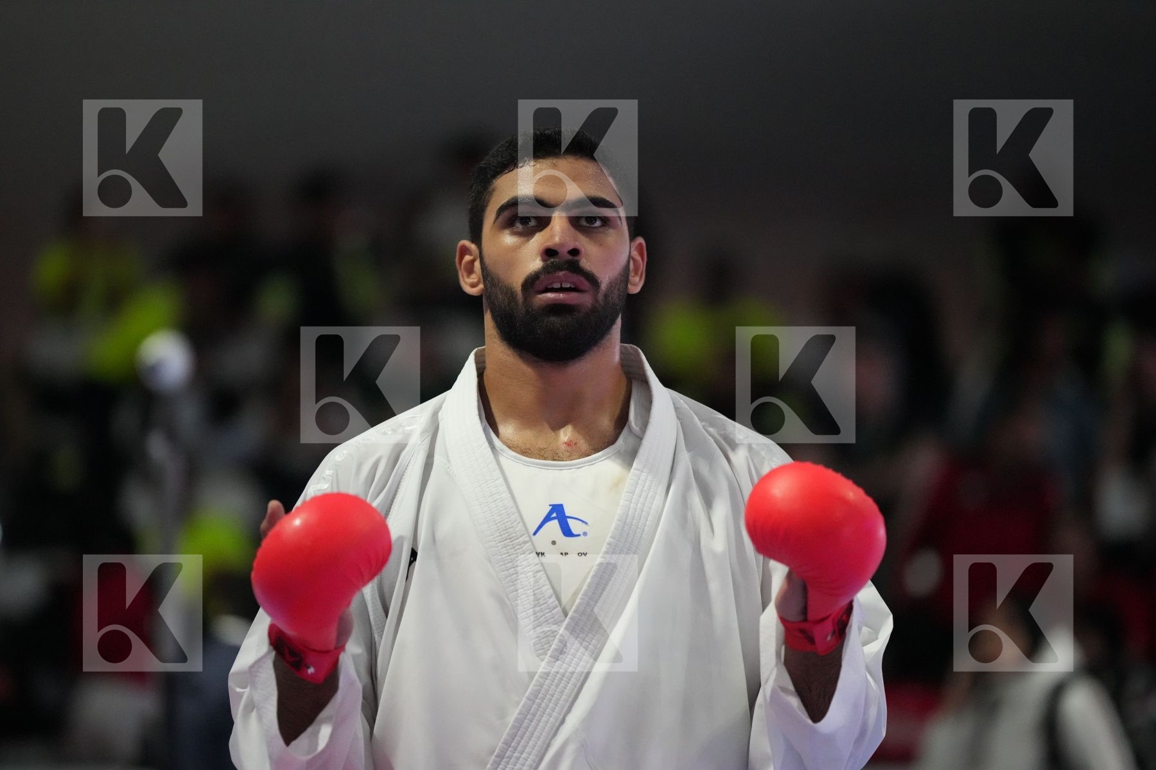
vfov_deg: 6.9
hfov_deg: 10.3
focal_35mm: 200
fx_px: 6422
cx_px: 578
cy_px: 385
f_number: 2.8
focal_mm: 200
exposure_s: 1/800
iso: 12800
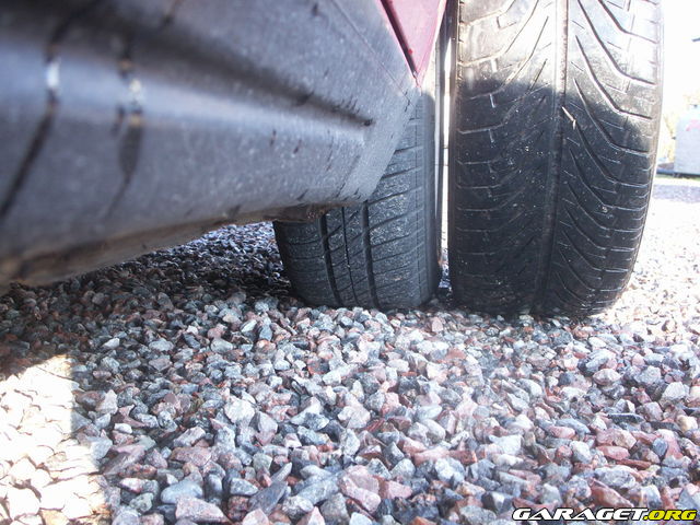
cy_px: 262
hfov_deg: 50.1
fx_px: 748
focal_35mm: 37
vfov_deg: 38.7
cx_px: 350
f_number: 3.5
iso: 80
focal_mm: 7.7
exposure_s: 1/40
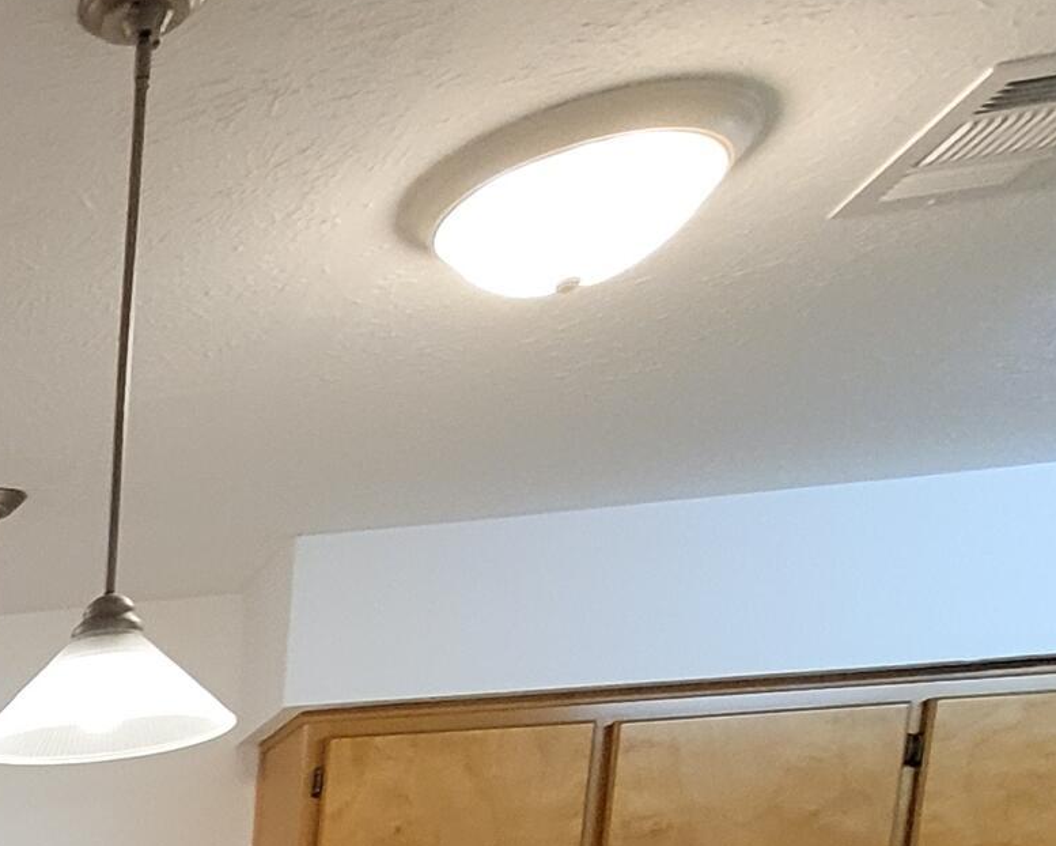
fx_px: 1532
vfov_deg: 22.8
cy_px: 1381
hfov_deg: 23.1
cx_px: -784
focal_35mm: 49
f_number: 2.2
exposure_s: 1/60
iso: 250
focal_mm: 2.2
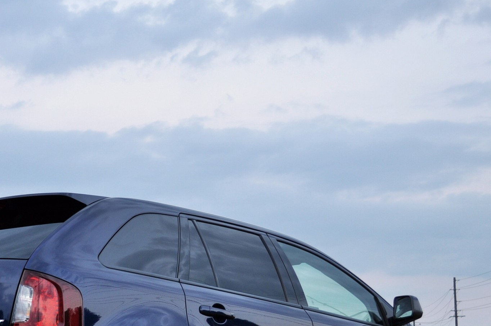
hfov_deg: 26.1
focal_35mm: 77
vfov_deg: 17.5
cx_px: 133
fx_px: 1049
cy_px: 266
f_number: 4.5
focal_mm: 28
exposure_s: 1/15
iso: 200
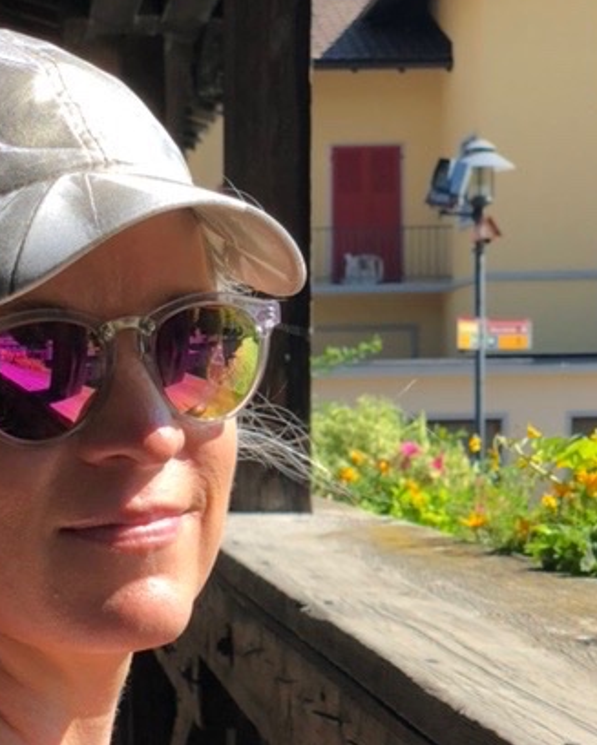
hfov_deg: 14.5
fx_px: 2339
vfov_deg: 17.8
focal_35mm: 106
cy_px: 690
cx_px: 119
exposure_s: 1/387
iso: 16
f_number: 2.4
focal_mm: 6
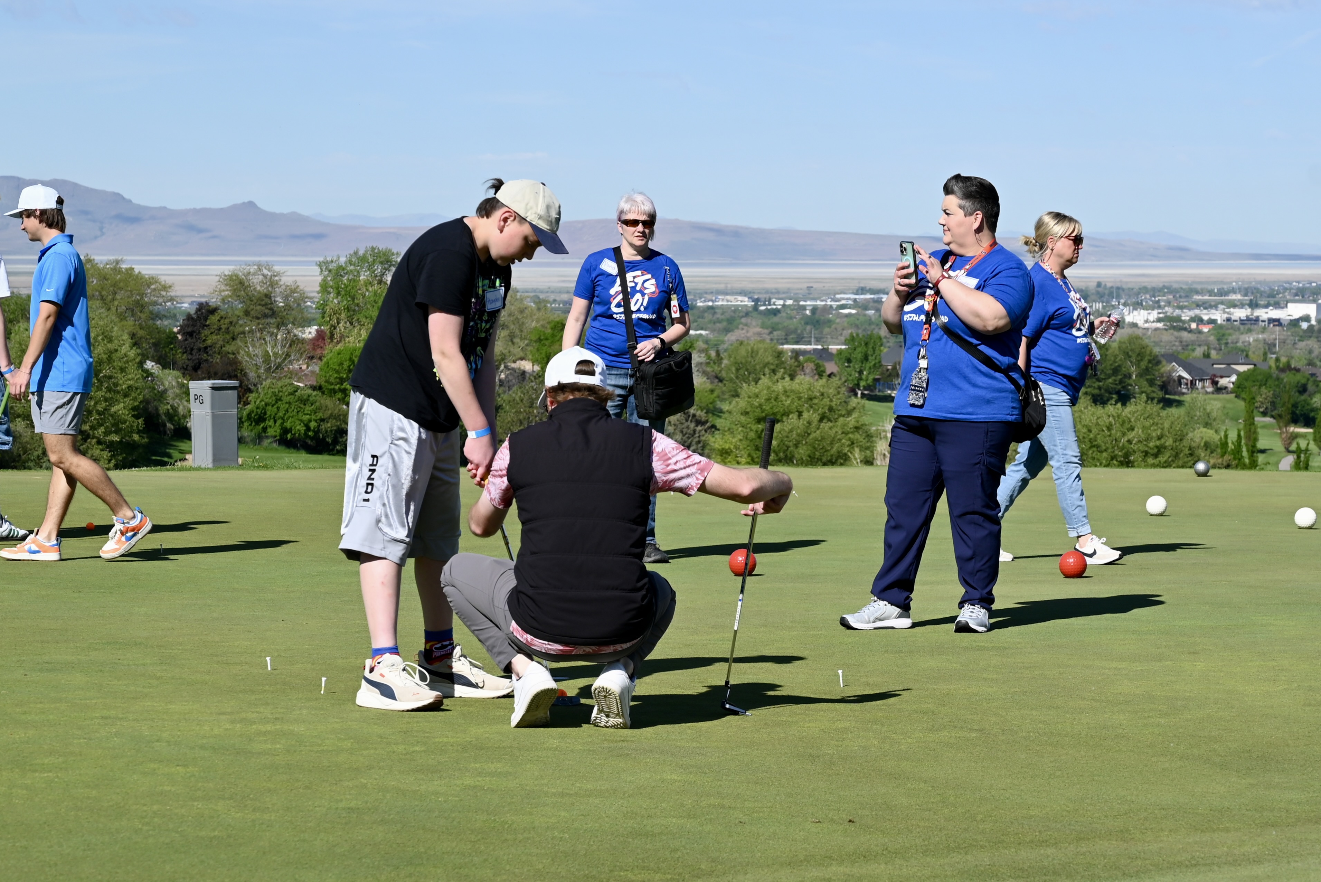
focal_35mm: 70
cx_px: 660
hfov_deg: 28.8
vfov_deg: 19.5
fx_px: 2569
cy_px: 441
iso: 100
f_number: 8
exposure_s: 1/500
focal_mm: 70
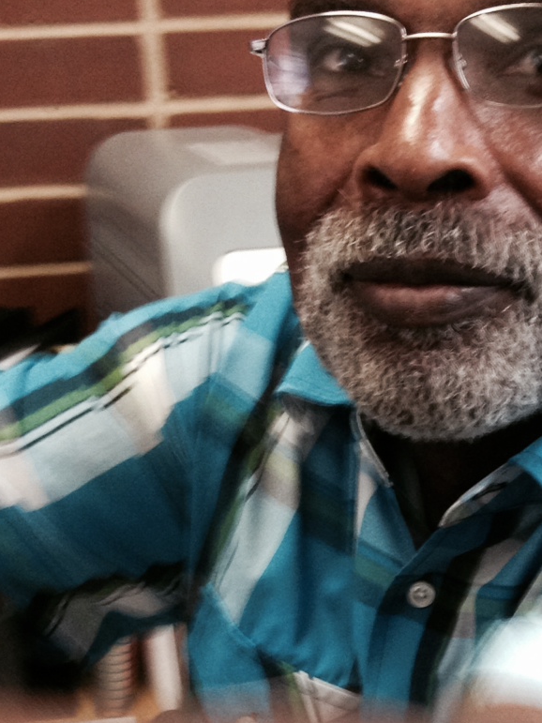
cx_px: 476
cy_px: 734
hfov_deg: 15.7
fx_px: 1942
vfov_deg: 20.4
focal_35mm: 93
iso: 160
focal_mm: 4.28
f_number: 2.4
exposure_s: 1/20
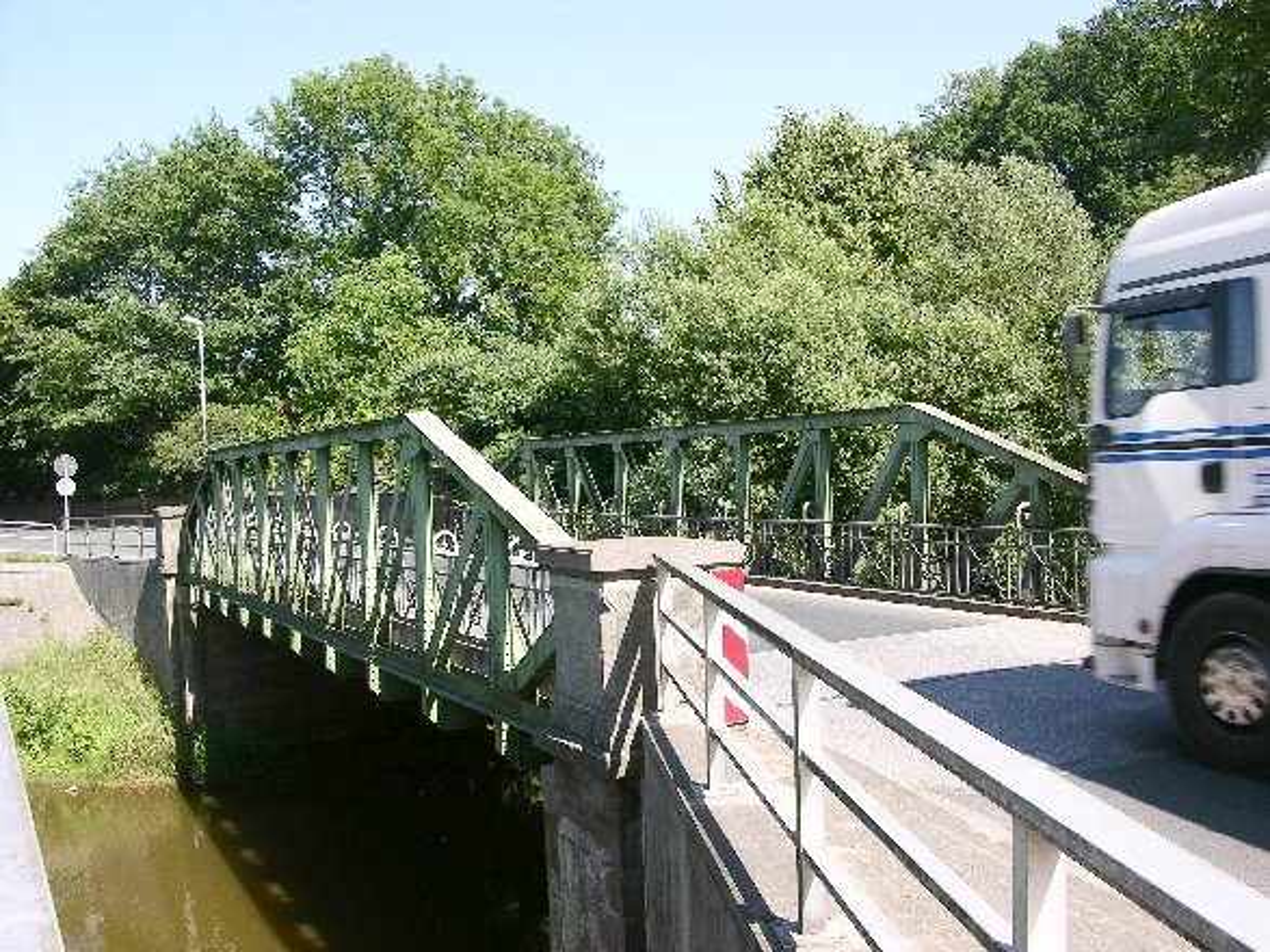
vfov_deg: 40.7
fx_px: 1284
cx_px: 635
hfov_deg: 52.6
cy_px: 476
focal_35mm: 35
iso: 50
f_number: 6.3
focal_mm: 8.9
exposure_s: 1/97.3
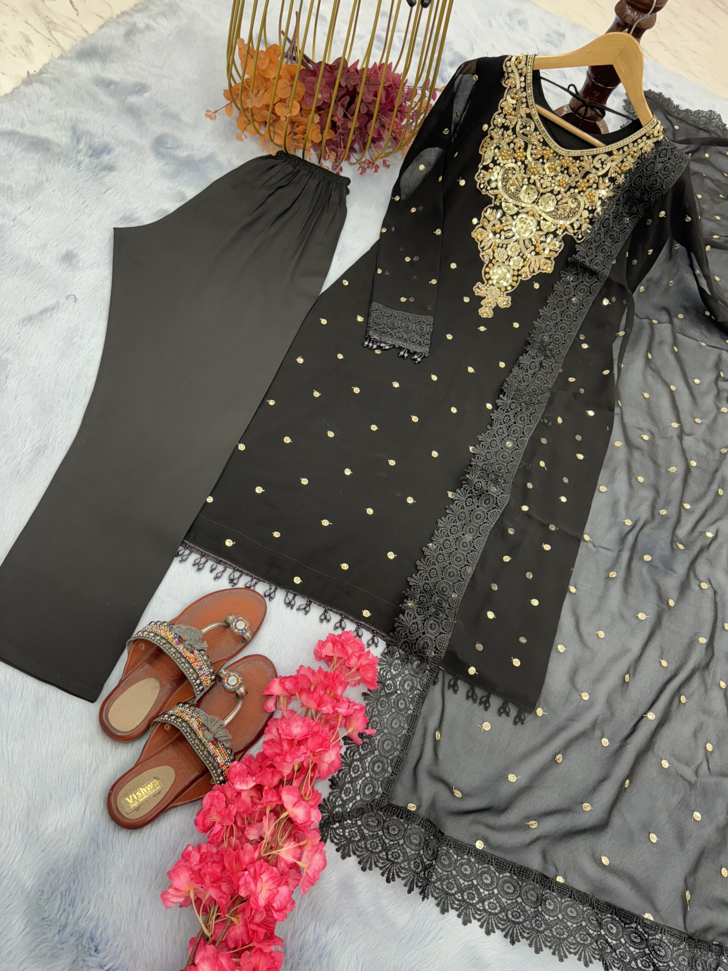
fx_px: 673
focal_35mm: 24
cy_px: 486
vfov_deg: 71.6
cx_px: 364
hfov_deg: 56.8
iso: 100
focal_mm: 6.76
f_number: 1.78
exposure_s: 1/100
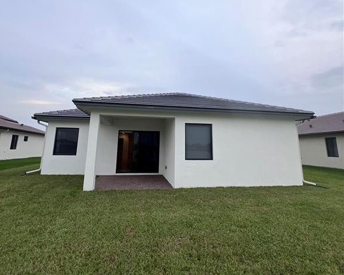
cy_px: 109
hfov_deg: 89.6
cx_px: 172
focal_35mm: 17
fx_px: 173
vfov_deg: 76.1
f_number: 1.8
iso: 32
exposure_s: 1/208
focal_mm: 1.57
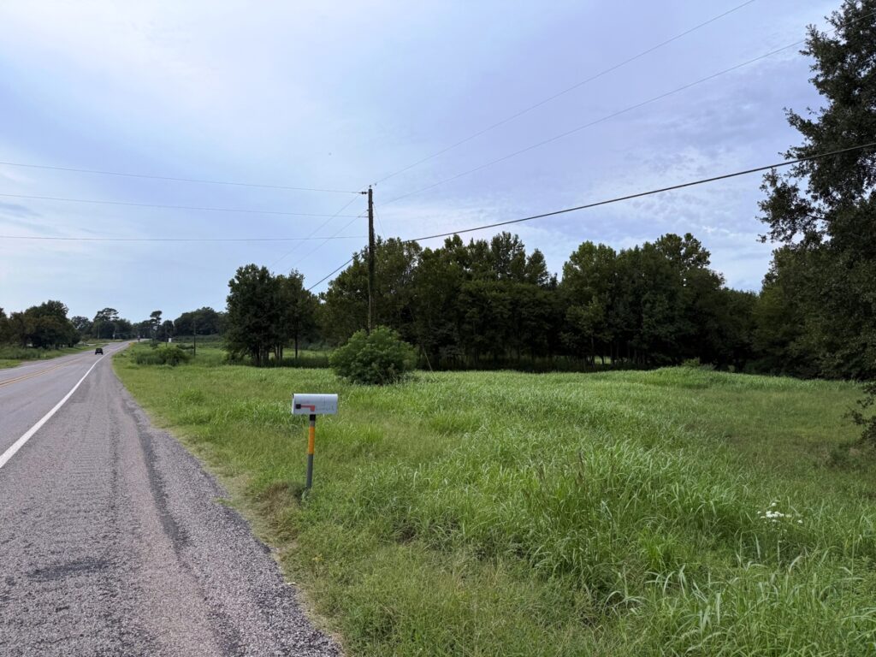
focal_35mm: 24
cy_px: 328
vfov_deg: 56.8
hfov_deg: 71.6
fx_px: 607
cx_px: 438
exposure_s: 1/6173
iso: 80
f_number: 1.78
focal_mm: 6.76
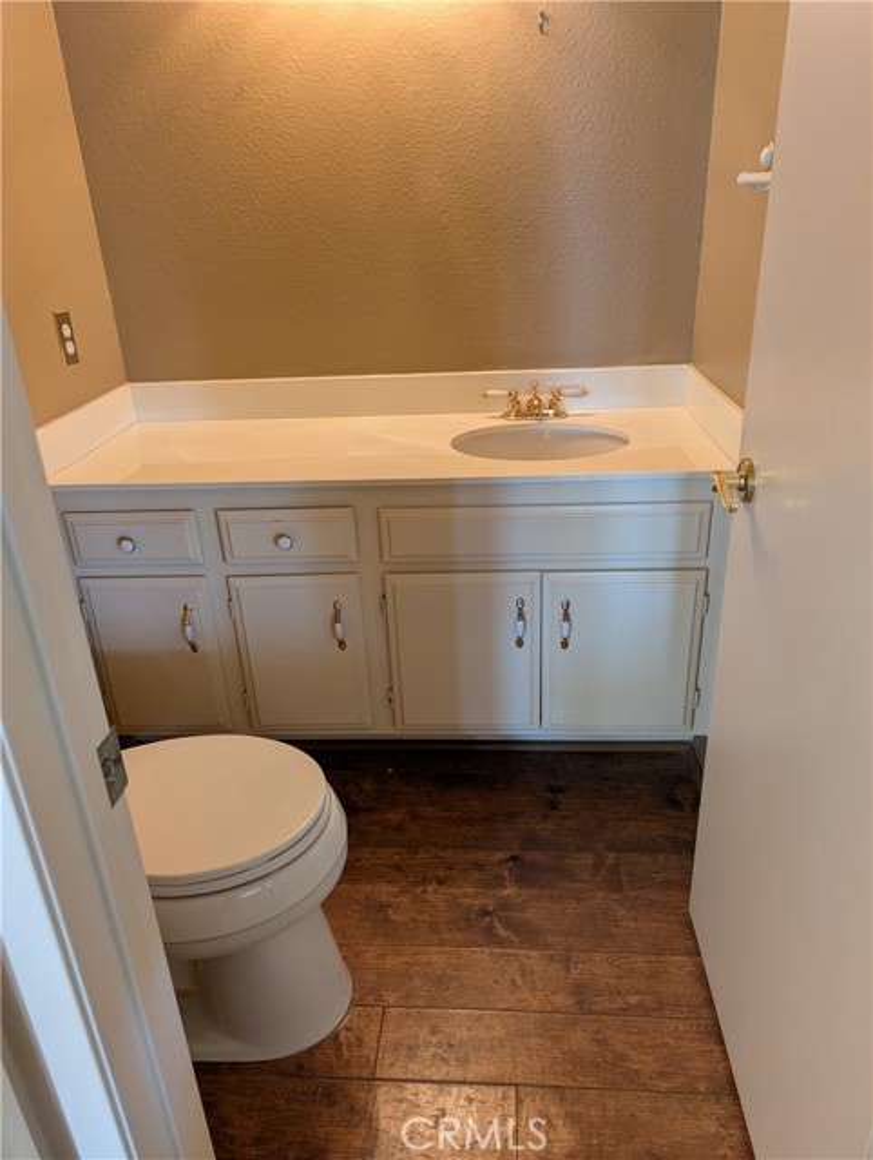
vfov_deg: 71.5
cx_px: 436
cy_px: 580
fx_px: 805
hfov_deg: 56.9
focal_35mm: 24
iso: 63
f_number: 1.68
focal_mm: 6.9
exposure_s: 1/24
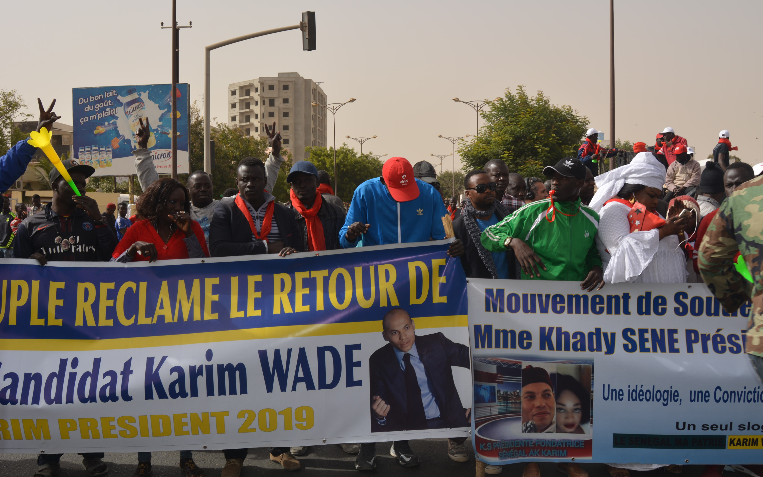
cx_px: 380
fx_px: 739
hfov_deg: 54.6
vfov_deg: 35.8
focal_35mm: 36
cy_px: 226
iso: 100
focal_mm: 23
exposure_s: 1/200
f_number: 8
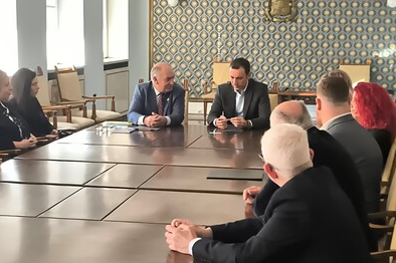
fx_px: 813
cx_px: 198
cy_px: 133
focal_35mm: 74
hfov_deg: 27.4
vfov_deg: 18.4
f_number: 1.65
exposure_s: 1/100
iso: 400
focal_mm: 6.14
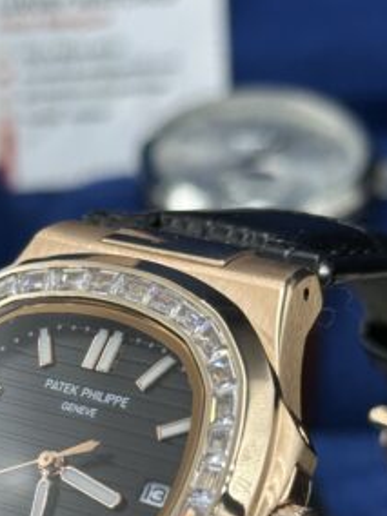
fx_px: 2012
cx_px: 69
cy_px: 476
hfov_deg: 10.9
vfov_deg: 14.4
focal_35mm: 135
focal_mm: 6.86
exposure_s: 1/850
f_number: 1.78
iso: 64
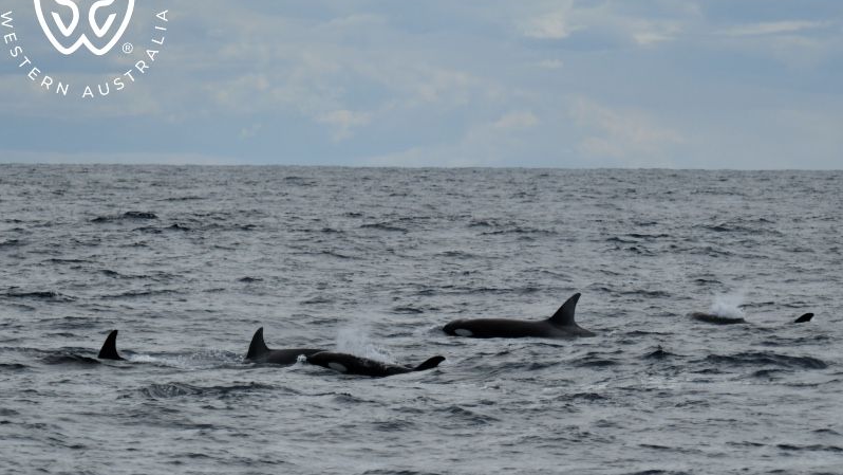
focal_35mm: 231
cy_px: 206
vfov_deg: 5.3
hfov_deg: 9.3
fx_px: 5164
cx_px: 422
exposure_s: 1/8000
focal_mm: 220
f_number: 5.6
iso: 500
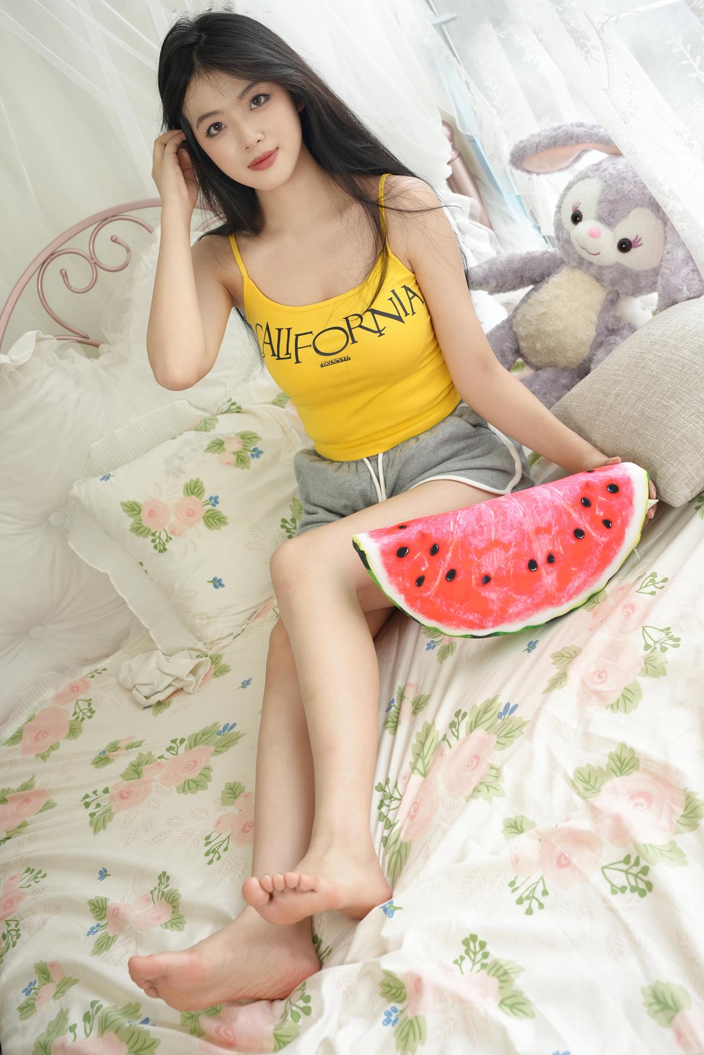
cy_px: 535
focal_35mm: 40
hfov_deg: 33.1
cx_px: 356
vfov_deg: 48.1
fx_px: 1183
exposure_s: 1/50
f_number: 4.5
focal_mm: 37.3
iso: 200
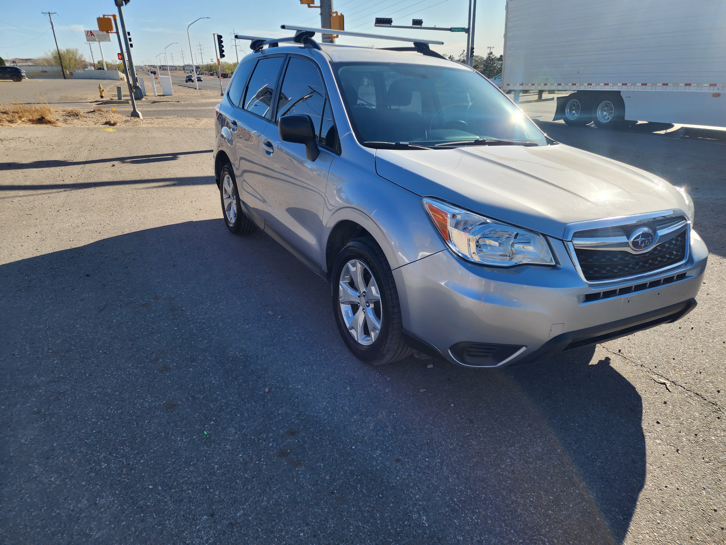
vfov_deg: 58.9
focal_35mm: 23
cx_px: 363
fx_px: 482
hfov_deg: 73.9
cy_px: 272
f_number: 1.8
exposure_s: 1/742
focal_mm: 6.4
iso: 12
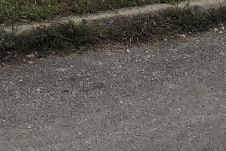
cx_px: 215
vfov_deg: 8.0
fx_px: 954
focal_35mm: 152
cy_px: -267
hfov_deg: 13.4
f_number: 1.8
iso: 20
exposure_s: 1/857
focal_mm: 3.99
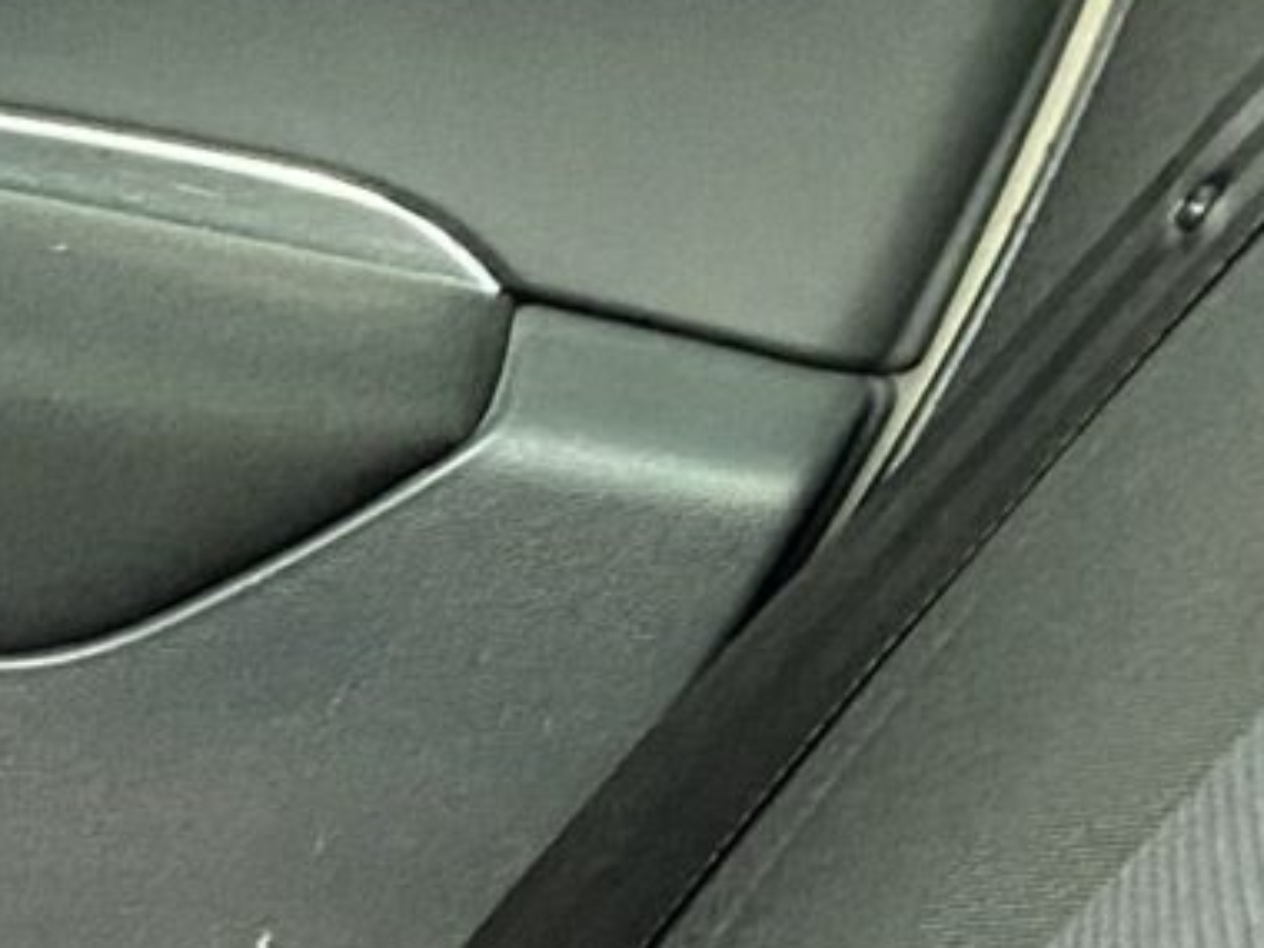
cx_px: -2378
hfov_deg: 9.3
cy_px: 2352
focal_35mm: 175
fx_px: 6390
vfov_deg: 7.8
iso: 125
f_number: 1.8
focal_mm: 4.25
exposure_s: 1/96
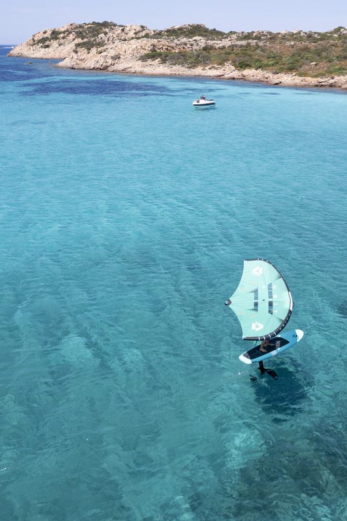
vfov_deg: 55.8
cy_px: 263
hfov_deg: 38.6
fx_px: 492
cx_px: 218
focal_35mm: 34
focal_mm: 8.38
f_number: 2.8
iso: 120
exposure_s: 1/2000
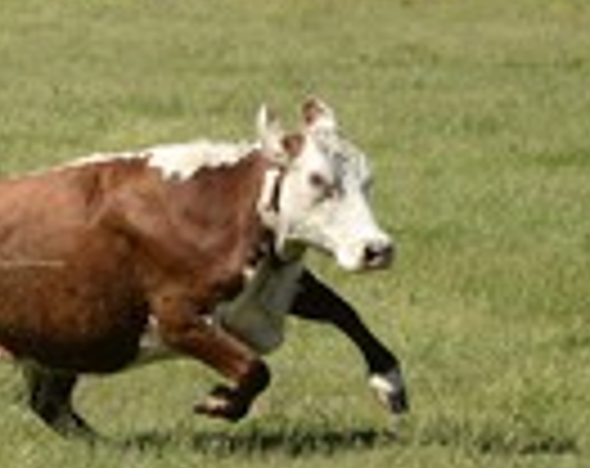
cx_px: -158
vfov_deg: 3.0
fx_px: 8931
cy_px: -9
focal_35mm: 513
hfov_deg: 3.8
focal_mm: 170
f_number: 8
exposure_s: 1/800
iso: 400
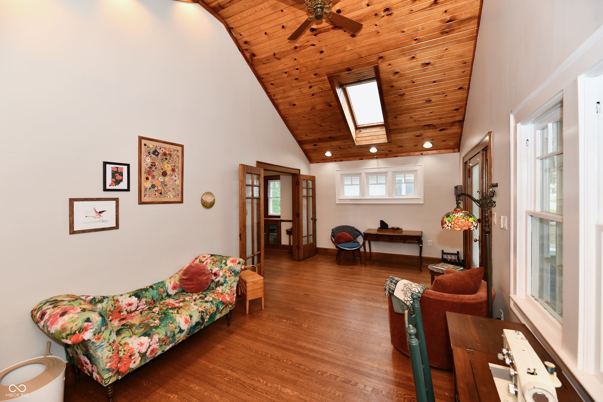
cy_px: 201
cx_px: 302
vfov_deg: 81.2
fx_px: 234
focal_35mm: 14
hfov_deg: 104.3
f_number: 6.3
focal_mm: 14
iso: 640
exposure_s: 1/60
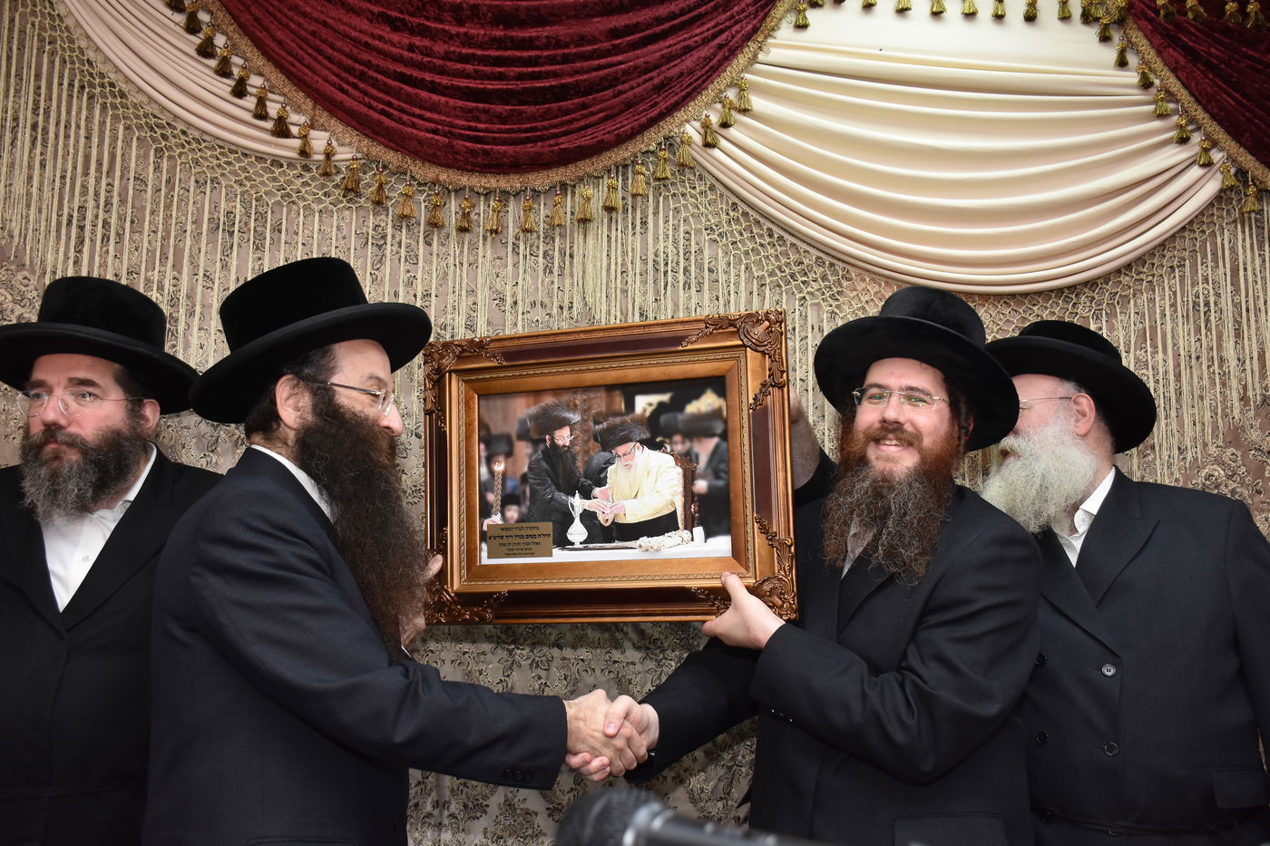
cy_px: 423
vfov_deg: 38.4
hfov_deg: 55.1
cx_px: 635
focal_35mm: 34
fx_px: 1217
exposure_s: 1/125
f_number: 5.6
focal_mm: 23
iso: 1000
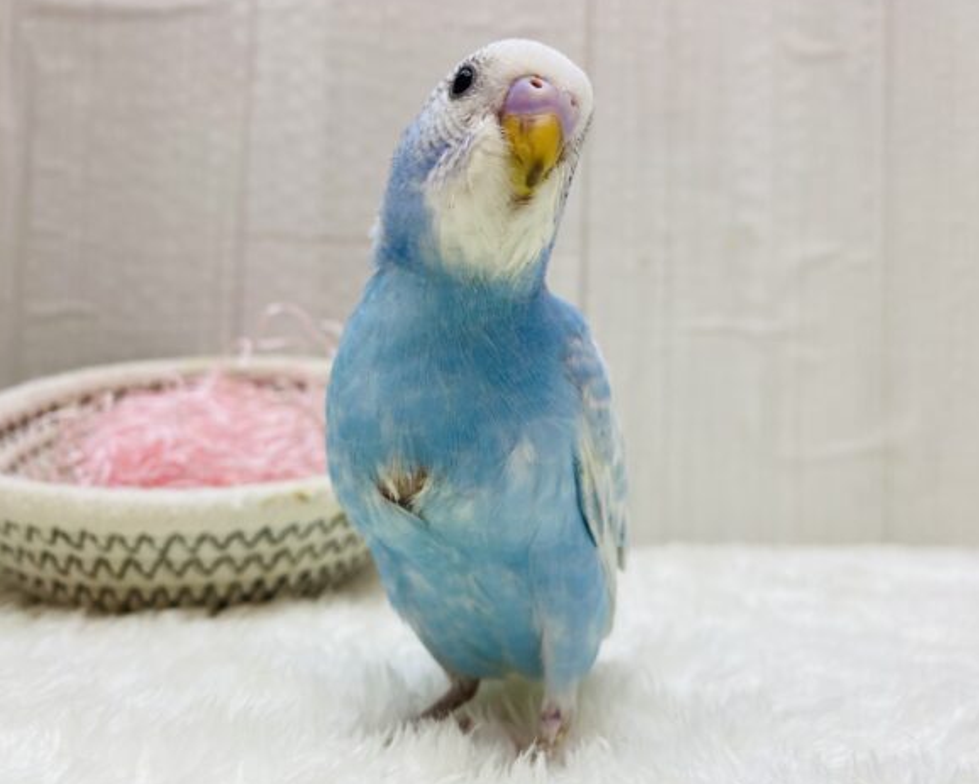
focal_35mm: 27
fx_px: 783
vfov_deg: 53.2
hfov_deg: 64.0
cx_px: 501
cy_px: 384
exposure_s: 1/100
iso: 50
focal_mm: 4.25
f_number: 1.8
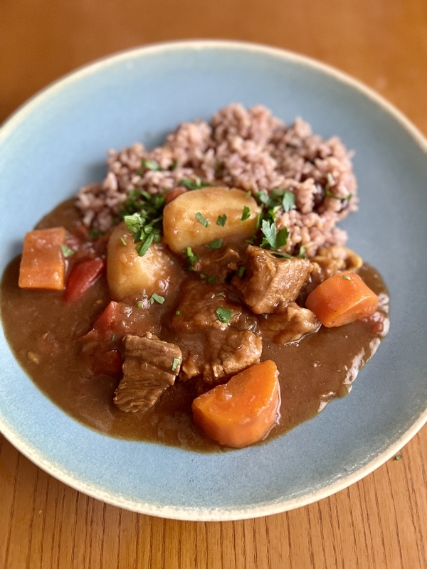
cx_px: 214
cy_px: 284
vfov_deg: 67.3
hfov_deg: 53.1
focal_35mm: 26
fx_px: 428
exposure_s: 1/60
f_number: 1.5
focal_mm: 5.7
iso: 500
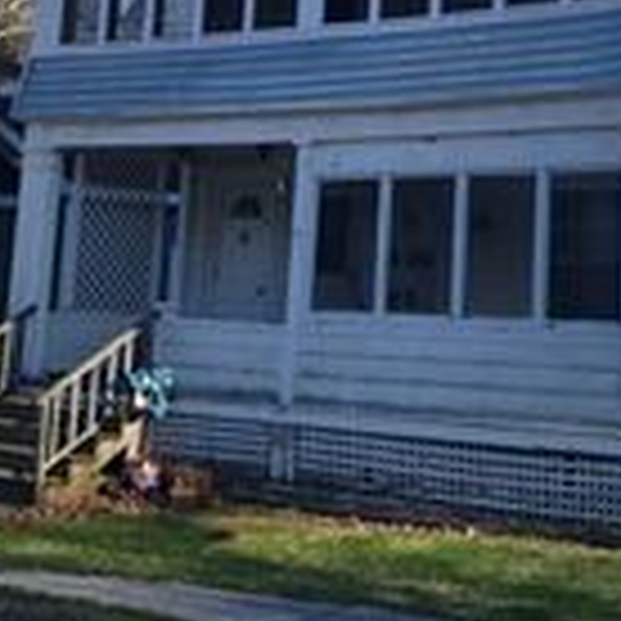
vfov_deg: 21.8
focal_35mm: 77
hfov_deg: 22.0
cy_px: 25
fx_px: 1563
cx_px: 554
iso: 16
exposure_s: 1/775
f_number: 1.8
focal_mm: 6.7
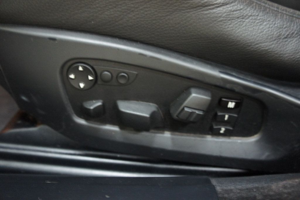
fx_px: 225
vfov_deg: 47.9
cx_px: 150
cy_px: 100
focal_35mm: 27
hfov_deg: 67.4
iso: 1600
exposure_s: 1/8
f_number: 3.5
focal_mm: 18
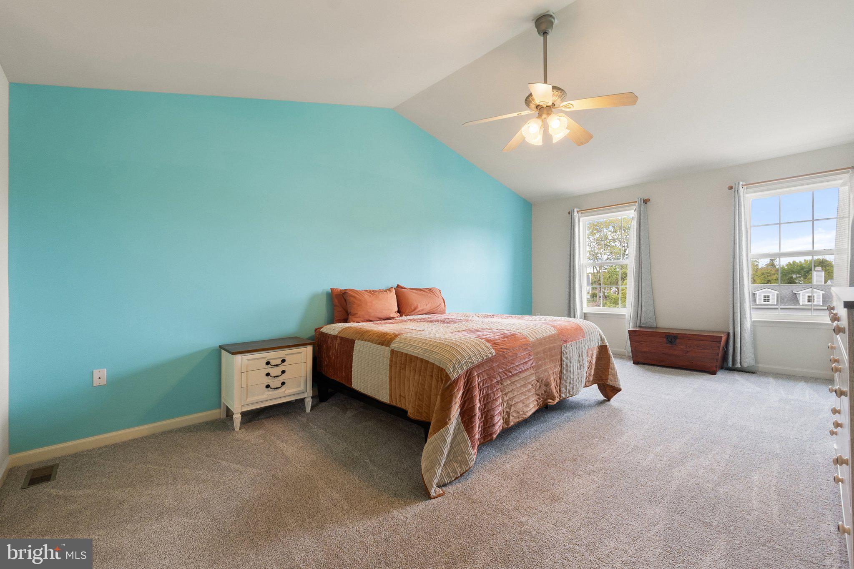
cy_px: 284
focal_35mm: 15
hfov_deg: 100.4
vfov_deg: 77.3
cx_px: 427
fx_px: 356
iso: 800
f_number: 8
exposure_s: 1/4
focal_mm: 10
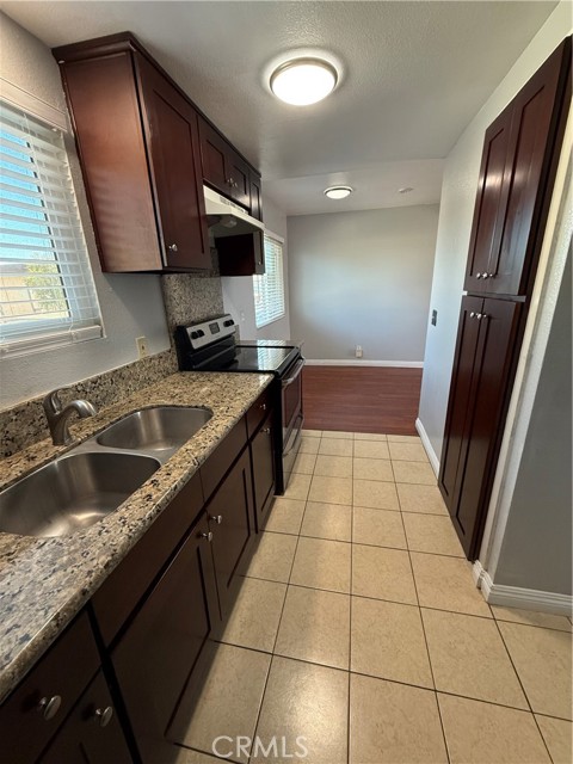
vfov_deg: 102.1
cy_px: 382
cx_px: 286
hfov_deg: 85.7
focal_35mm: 14
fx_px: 309
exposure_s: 1/120
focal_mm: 2.22
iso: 400
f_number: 2.2
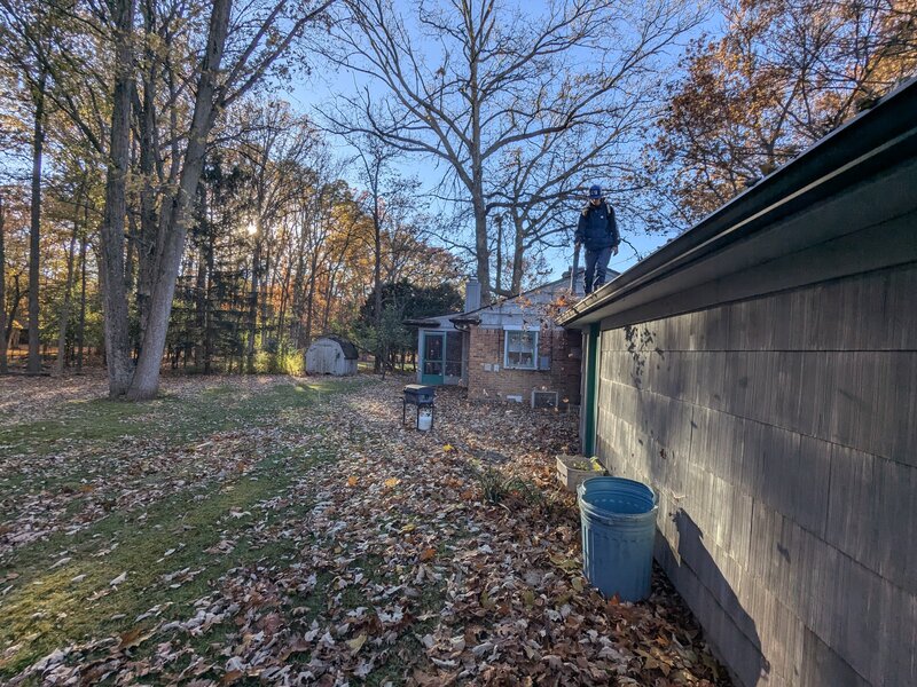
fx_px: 424
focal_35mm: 16
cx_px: 458
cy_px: 344
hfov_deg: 94.5
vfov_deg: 78.1
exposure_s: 1/650
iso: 42
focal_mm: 2.35
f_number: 2.2
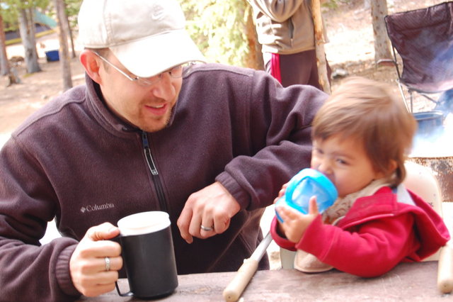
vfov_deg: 17.5
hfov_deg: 26.0
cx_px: 226
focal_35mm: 78
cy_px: 151
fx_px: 981
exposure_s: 1/30
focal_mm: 52
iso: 400
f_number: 5.6
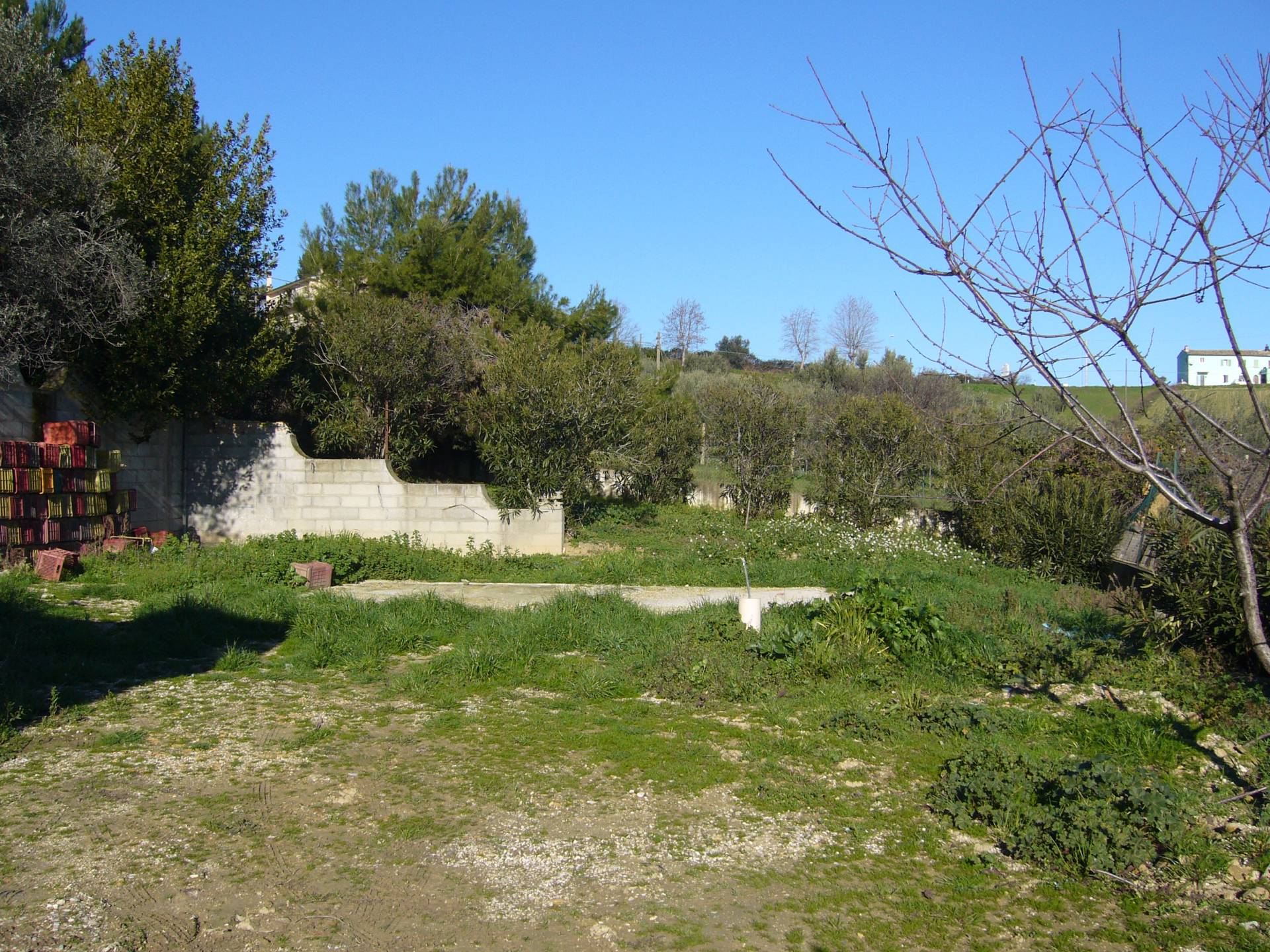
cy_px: 476
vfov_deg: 40.7
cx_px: 635
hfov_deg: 52.6
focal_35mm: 35
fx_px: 1284
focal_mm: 5.8
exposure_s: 1/320
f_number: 5.6
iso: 80
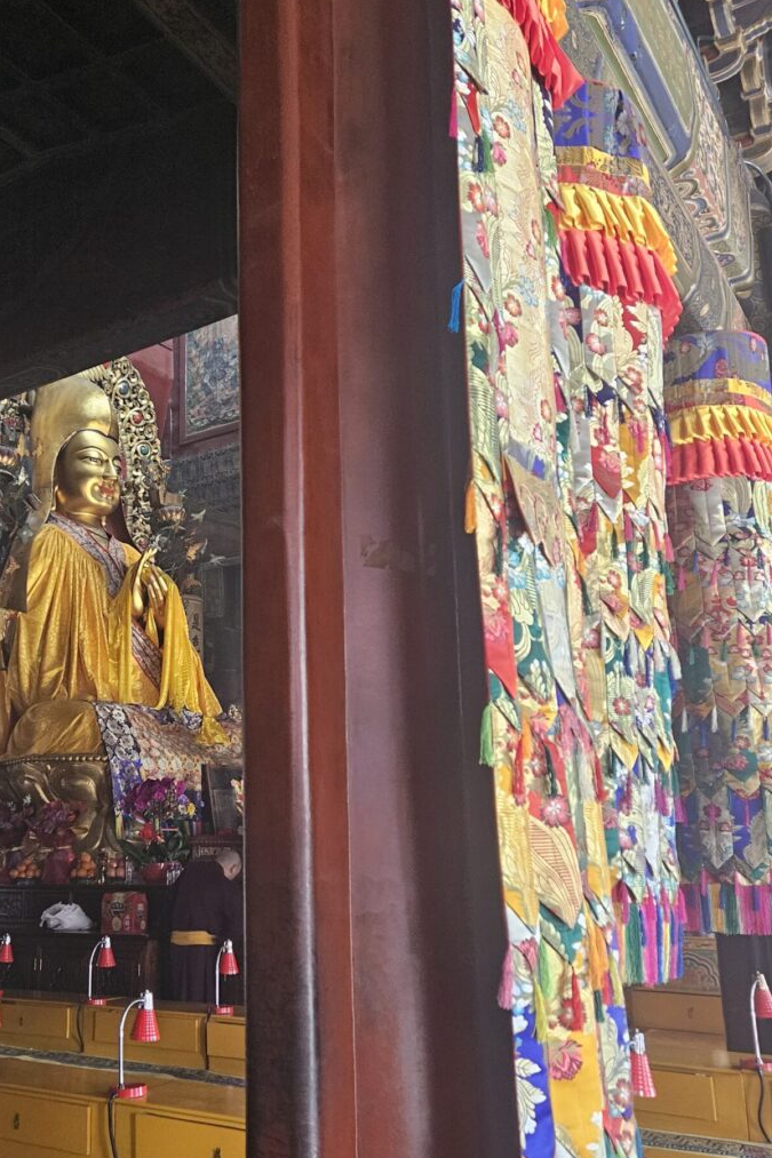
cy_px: 644
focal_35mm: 34
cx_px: 229
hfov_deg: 38.2
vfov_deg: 55.7
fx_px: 1094
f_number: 1.8
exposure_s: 1/120
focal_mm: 5.4
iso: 640
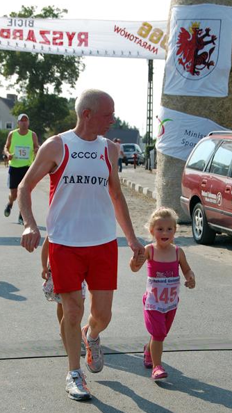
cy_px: 207
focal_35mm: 73
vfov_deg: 29.0
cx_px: 125
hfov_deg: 16.5
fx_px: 799
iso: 200
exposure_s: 1/320
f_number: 9
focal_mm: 46
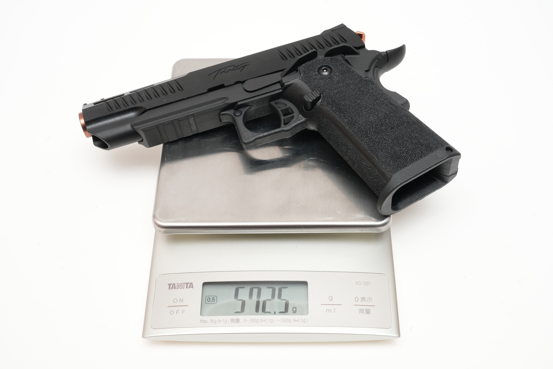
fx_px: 707
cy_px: 184
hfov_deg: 42.7
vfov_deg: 29.2
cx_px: 276
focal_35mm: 46
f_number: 20
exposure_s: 1/60
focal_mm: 46
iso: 1600
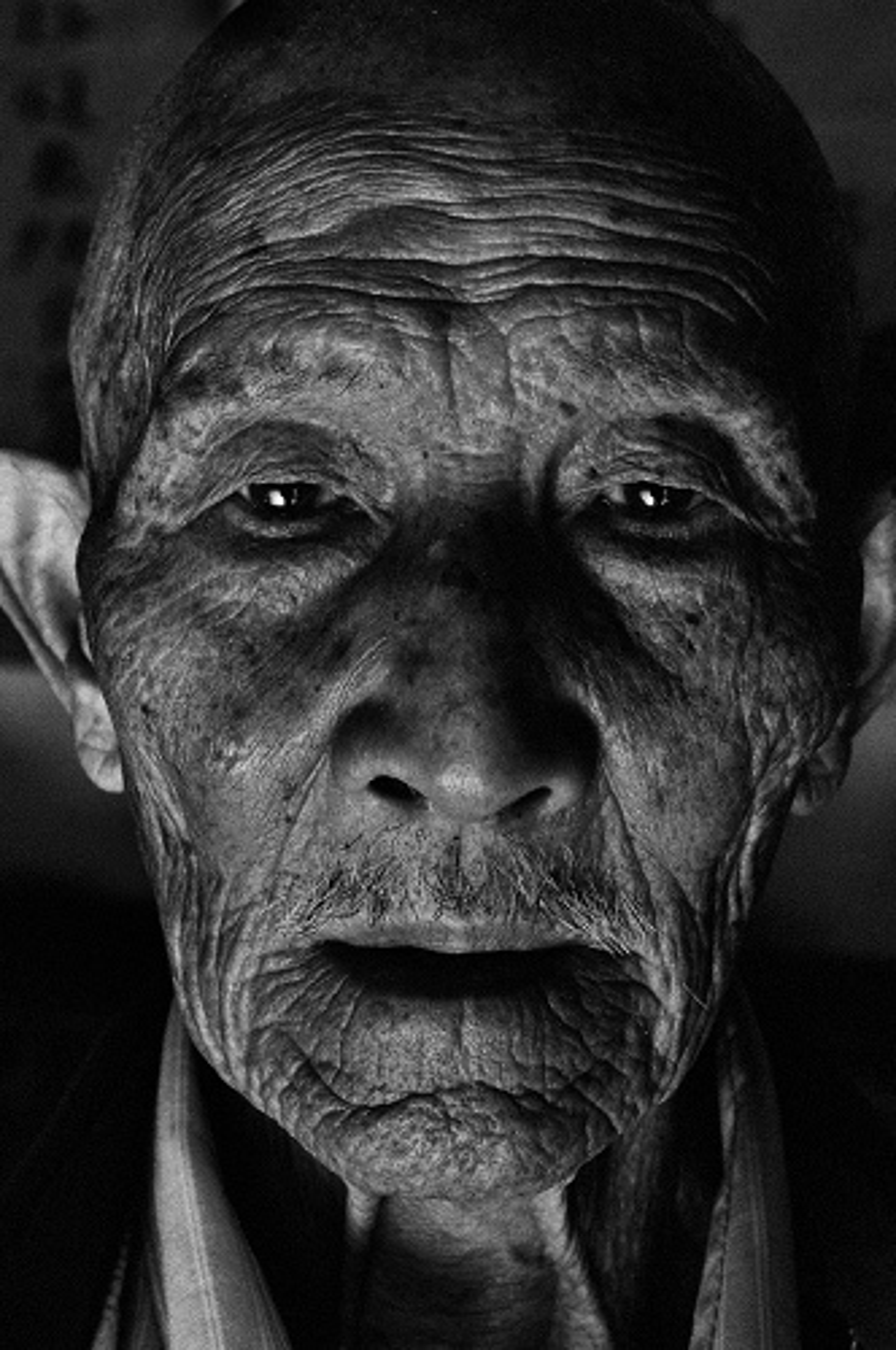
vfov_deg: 28.9
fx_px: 2620
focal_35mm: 70
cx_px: 448
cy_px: 675
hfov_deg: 19.4
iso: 400
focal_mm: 70
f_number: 11
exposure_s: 1/50
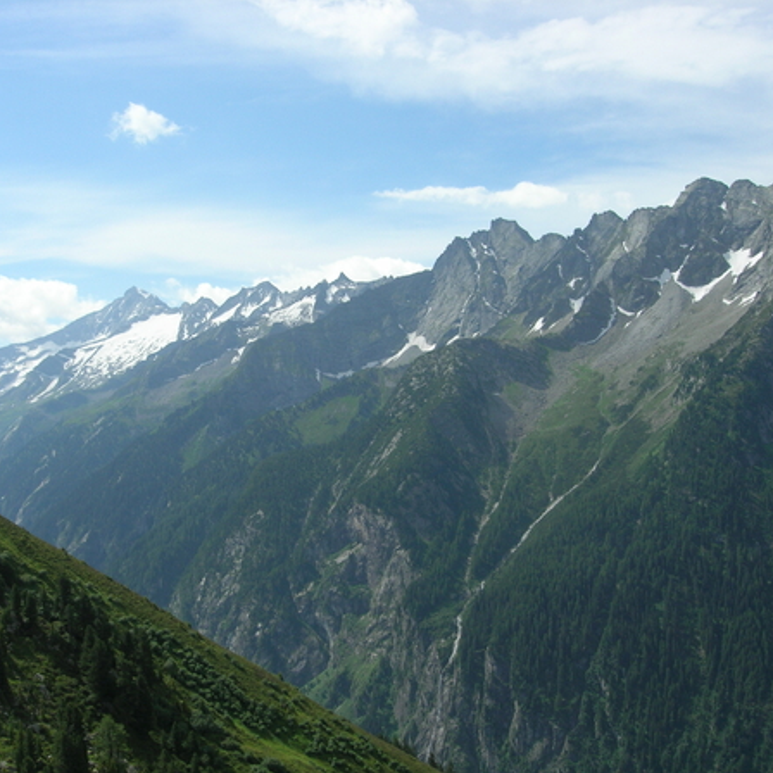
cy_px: 386
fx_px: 1137
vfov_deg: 37.6
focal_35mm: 45
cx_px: 305
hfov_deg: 37.4
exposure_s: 1/654
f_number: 4.8
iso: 64
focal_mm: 7.8
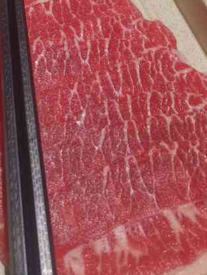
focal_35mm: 60
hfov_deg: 23.7
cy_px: -18
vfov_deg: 29.4
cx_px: 20
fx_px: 478
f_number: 1.8
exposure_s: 1/100
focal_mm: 4.75
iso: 160
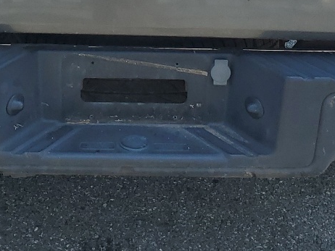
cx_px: 125
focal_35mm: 90
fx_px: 871
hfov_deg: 21.7
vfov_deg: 15.7
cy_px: -66
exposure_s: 1/1667
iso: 50
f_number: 1.5
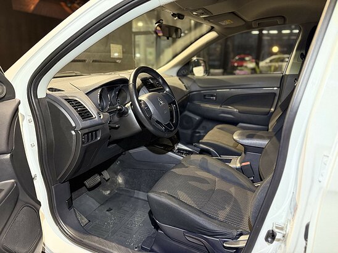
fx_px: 234
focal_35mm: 24
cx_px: 169
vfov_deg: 56.7
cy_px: 126
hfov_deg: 71.6
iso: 500
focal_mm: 6.76
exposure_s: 1/50
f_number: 1.78
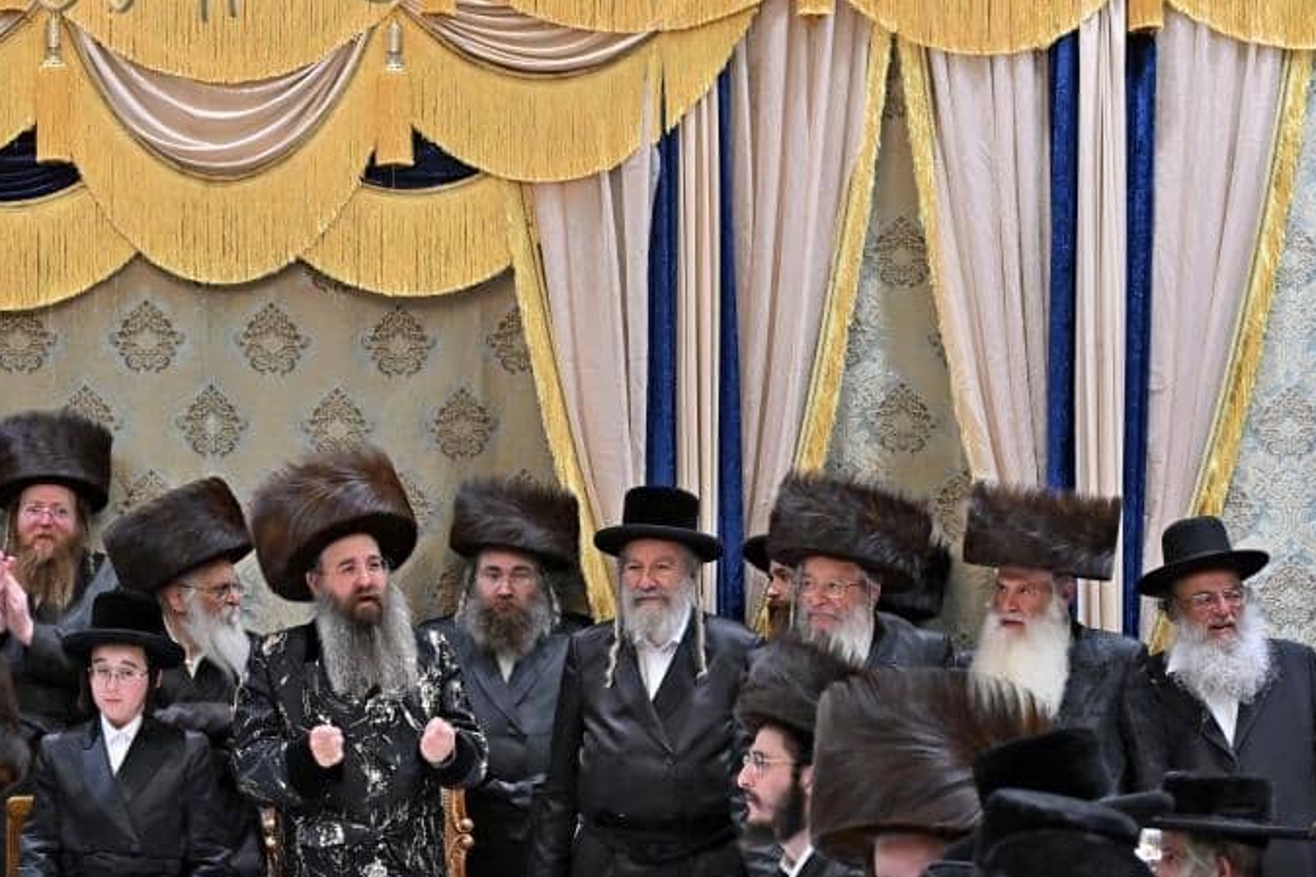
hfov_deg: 26.5
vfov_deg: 17.9
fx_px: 2777
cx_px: 412
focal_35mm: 76
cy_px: 605
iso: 1000
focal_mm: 50
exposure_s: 1/200
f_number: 4
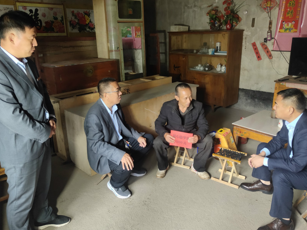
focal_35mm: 31
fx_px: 275
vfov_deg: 45.4
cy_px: 109
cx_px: 150
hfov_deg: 58.4
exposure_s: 1/33
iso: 420
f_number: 1.8
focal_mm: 4.27
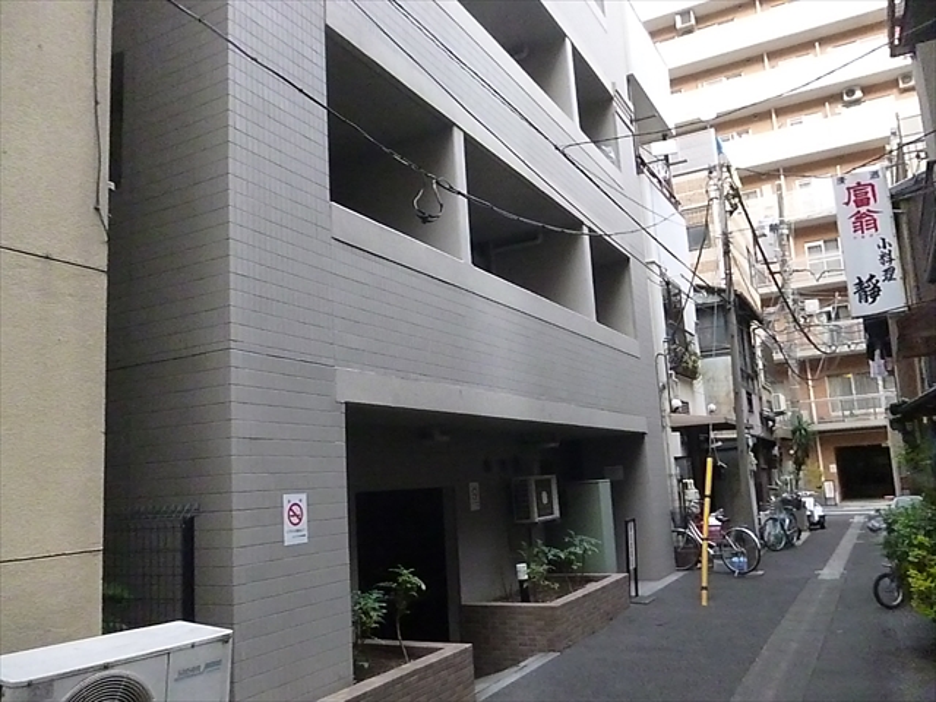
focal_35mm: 28
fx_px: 757
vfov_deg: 49.7
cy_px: 351
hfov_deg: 63.4
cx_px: 468
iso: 2500
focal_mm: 5
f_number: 9
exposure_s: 1/100
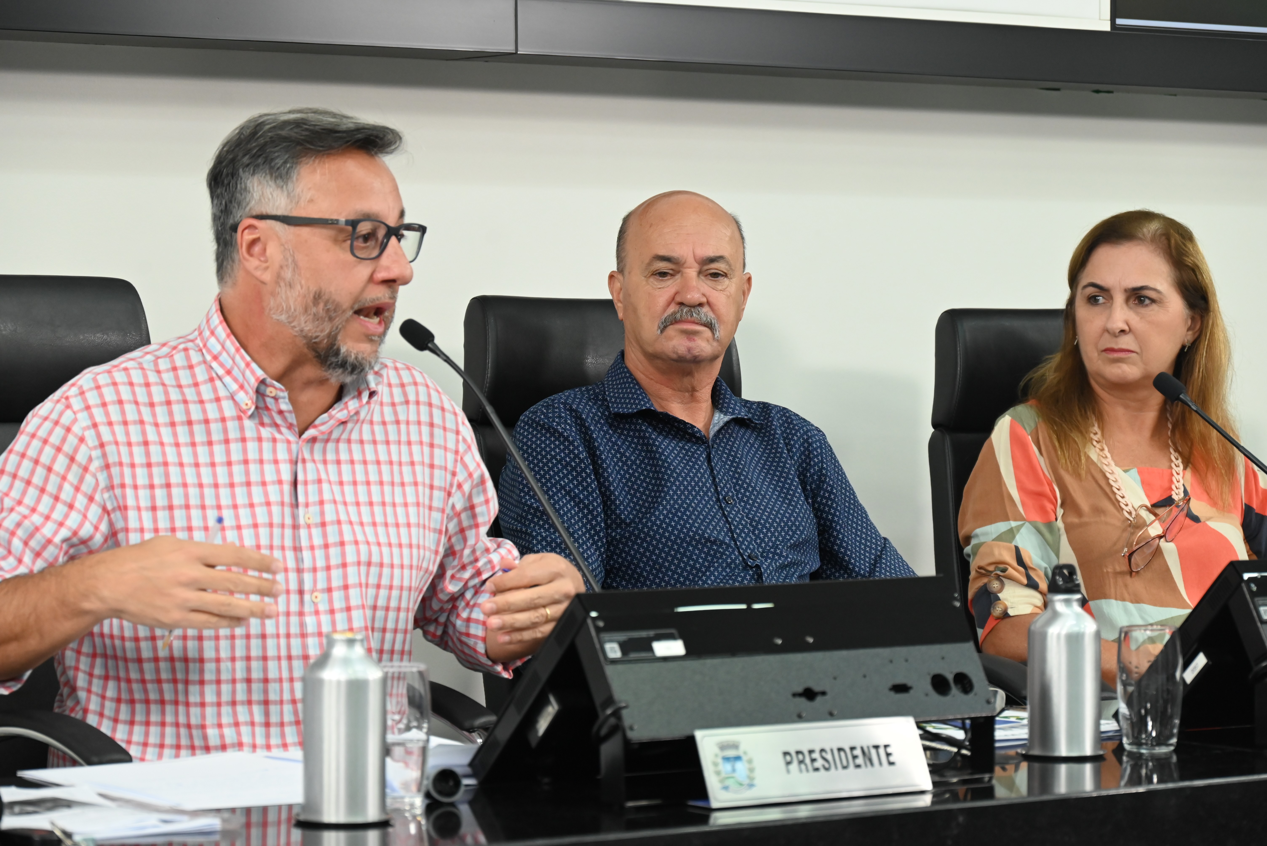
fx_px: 3697
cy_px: 423
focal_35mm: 105
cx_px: 634
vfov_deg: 13.1
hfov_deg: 19.4
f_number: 6.3
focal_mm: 105
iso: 2200
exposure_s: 1/125
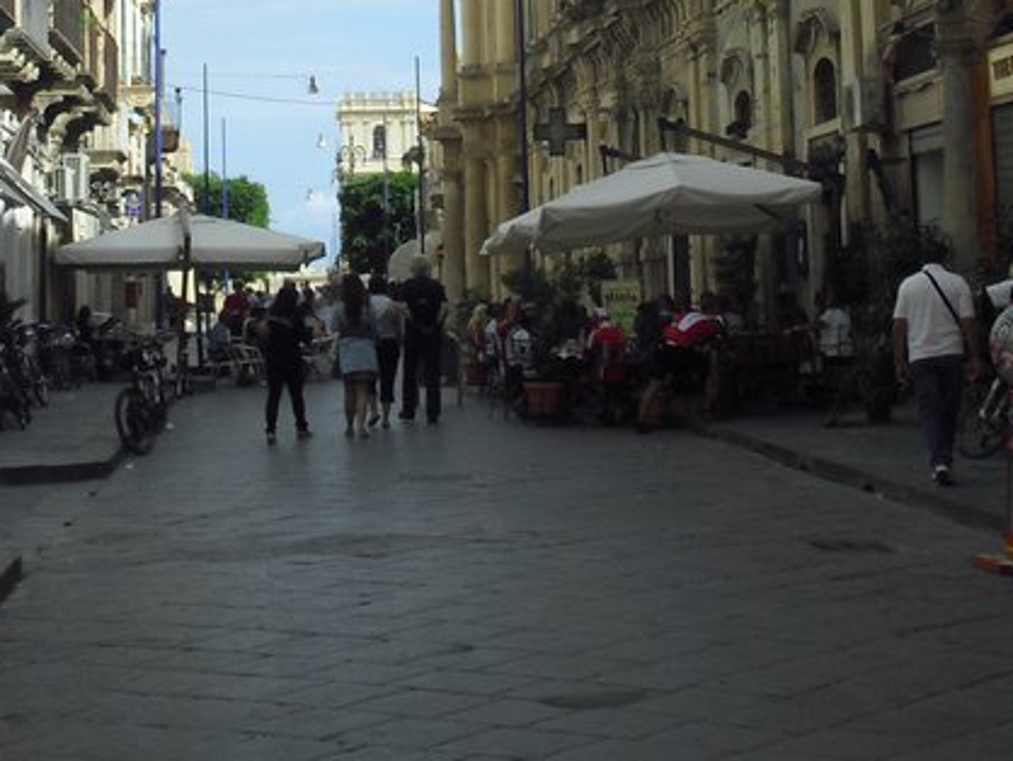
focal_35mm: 93
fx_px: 2723
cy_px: -53
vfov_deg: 15.5
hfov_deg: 21.0
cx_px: 390
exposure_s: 1/250
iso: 100
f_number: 8
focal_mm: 6.2
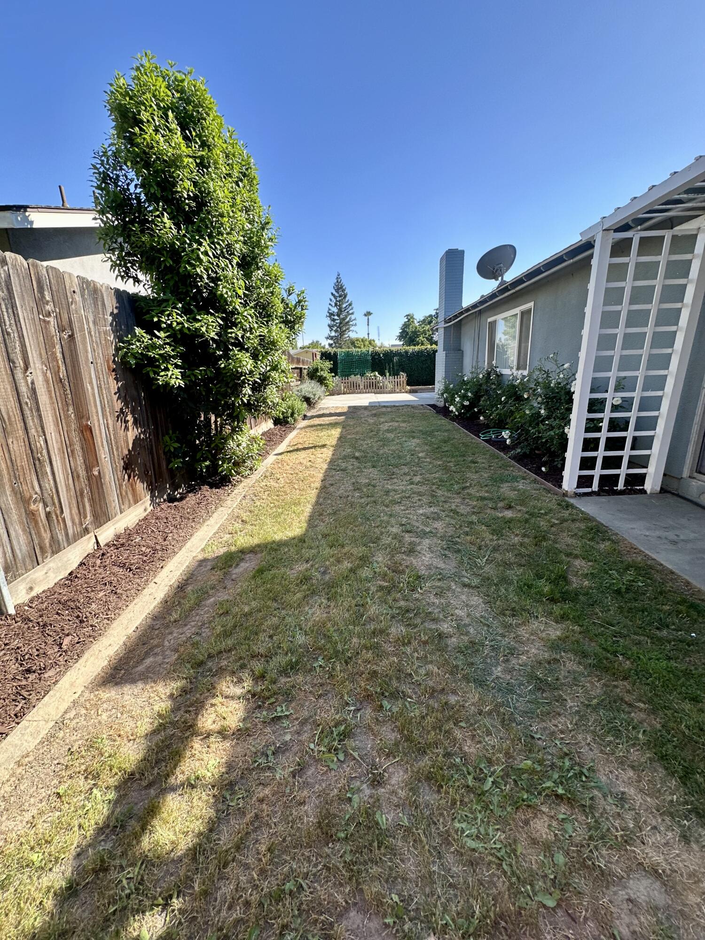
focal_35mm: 14
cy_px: 470
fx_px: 380
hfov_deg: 85.7
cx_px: 352
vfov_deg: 102.1
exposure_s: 1/543
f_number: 2.2
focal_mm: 2.22
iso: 40
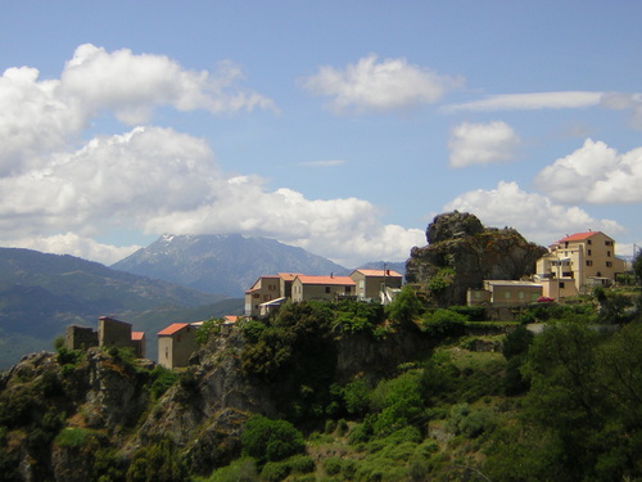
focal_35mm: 62
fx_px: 1150
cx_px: 321
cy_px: 241
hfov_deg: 31.2
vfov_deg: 23.7
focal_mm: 8.1
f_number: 3.4
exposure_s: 1/970
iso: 50
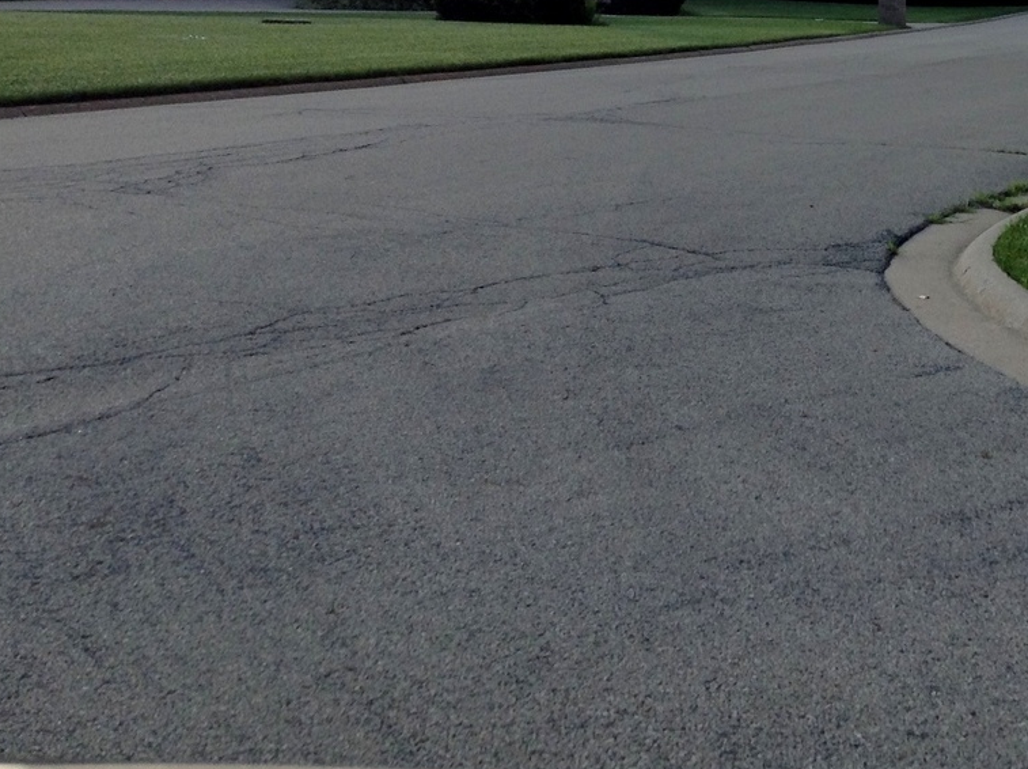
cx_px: 880
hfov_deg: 29.7
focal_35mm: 63
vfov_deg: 22.6
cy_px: 61
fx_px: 1869
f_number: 2.4
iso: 32
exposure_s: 1/546
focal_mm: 3.3
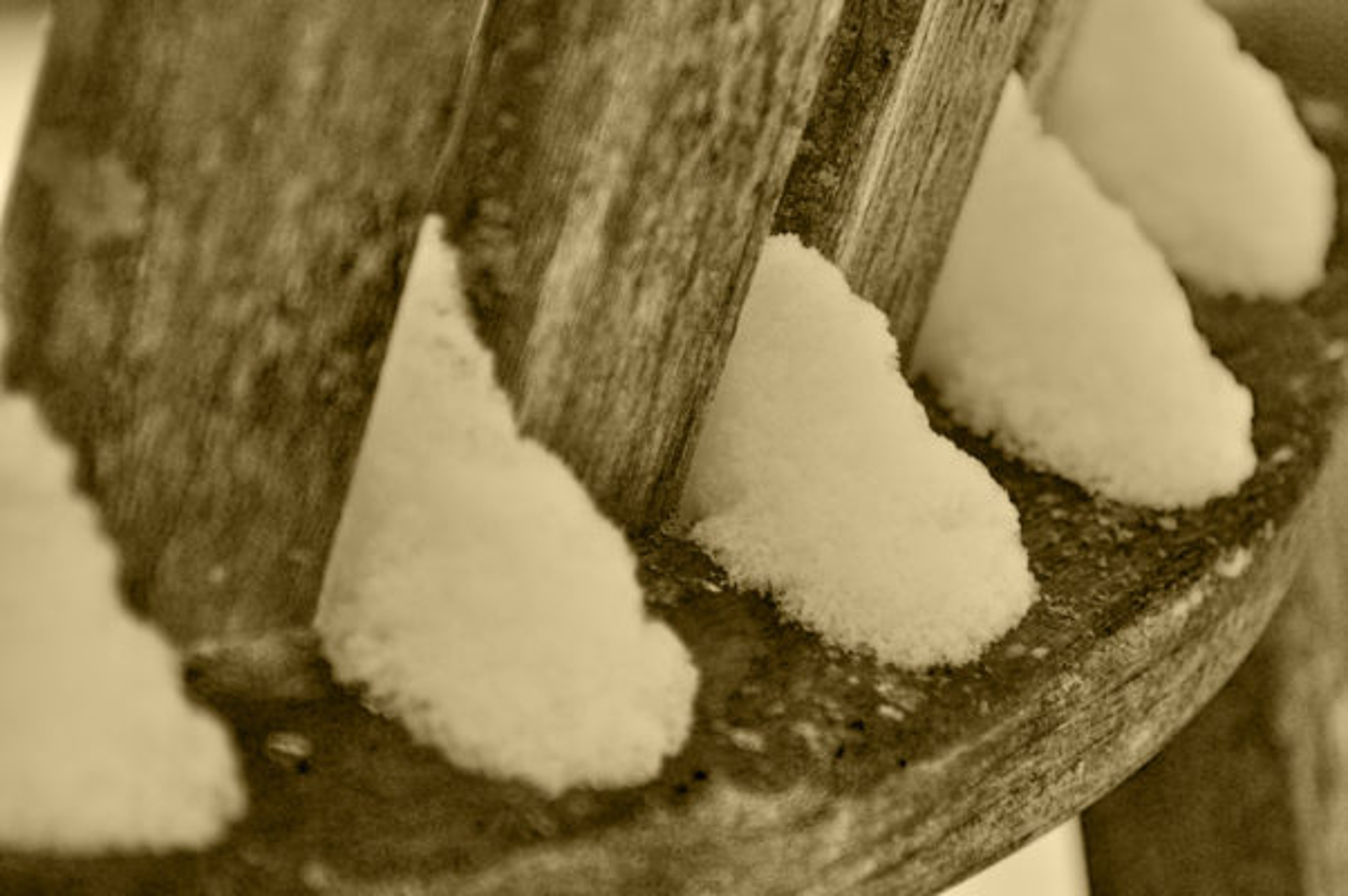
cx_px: 674
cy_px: 448
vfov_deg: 3.0
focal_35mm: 450
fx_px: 16831
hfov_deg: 4.6
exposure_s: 1/1000
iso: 400
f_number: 5.6
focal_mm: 300
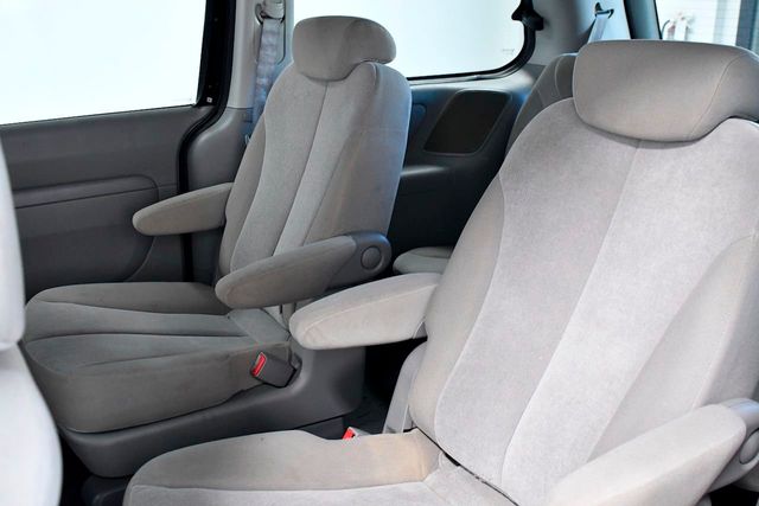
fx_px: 759
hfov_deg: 53.1
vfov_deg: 36.9
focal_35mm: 36
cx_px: 380
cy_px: 253
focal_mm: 24
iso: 2500
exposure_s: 1/80
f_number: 5
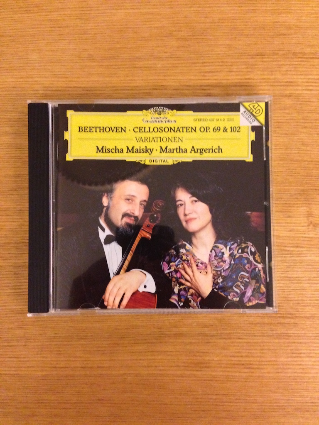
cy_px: 212
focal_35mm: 33
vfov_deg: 55.4
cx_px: 160
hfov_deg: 42.9
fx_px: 405
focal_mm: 4.12
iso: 800
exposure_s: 1/17
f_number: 2.4
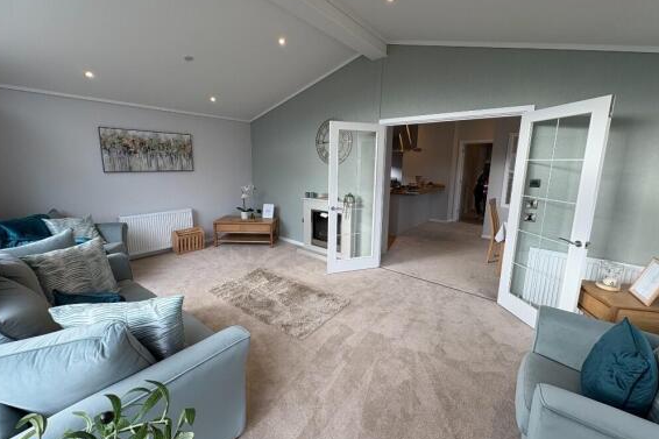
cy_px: 207
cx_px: 329
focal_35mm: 15
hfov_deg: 100.4
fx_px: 274
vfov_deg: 77.2
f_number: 2.2
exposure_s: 1/100
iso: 40
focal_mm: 2.22
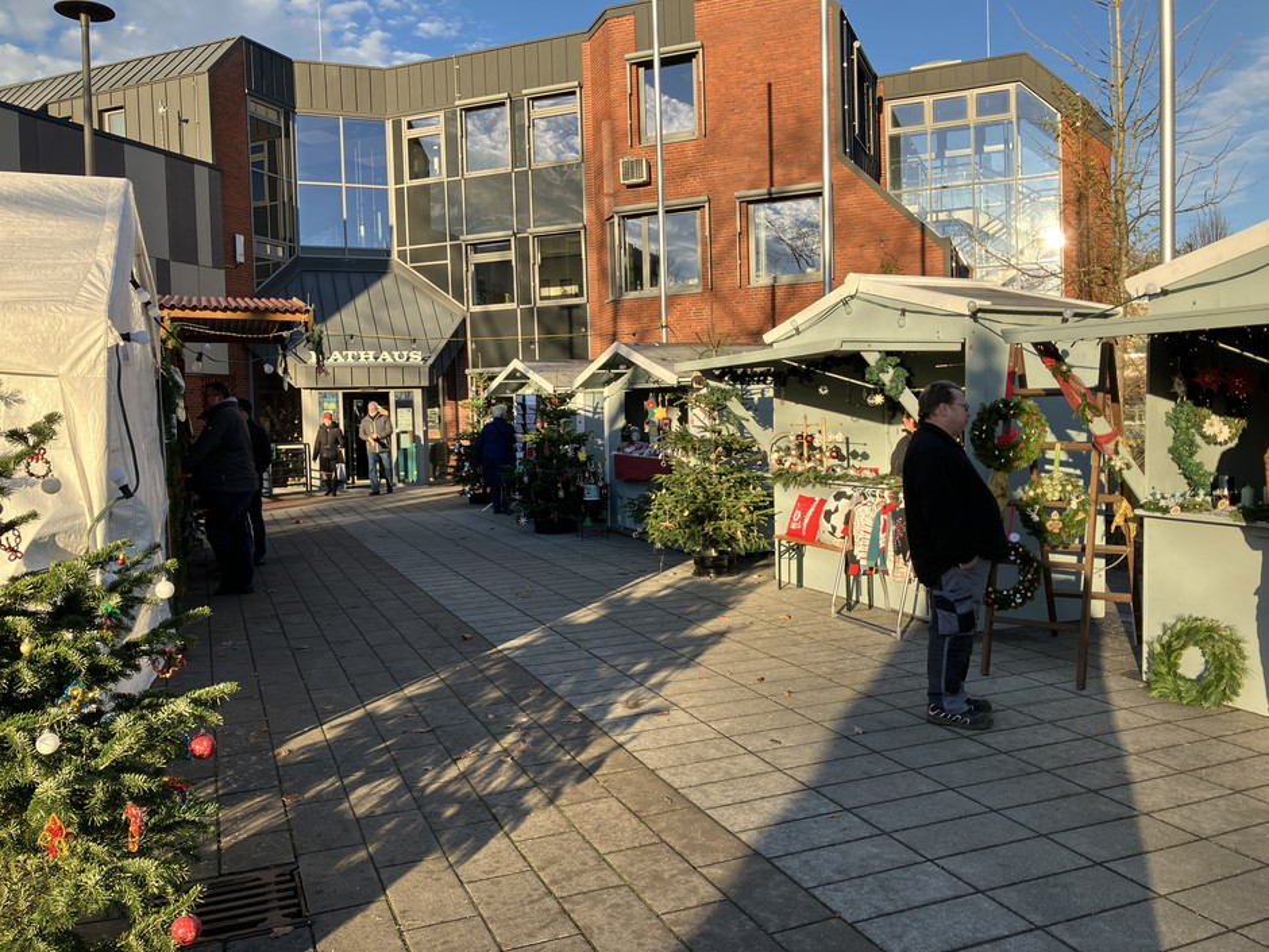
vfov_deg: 49.7
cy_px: 476
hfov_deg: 63.4
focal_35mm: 28
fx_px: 1026
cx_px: 634
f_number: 1.8
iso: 32
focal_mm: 3.99
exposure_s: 1/571
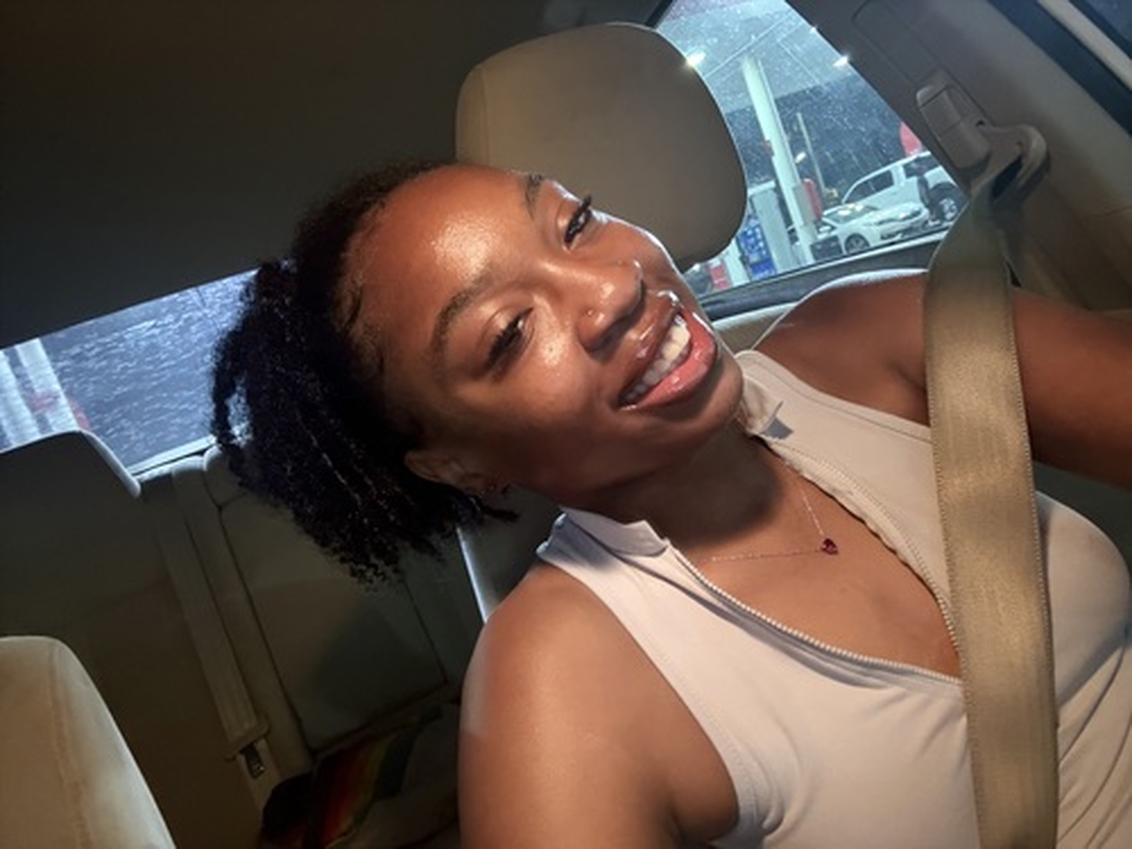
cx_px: 566
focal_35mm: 23
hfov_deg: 73.9
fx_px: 752
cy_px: 424
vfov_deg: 58.9
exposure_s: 1/15
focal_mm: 2.69
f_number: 1.9
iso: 800
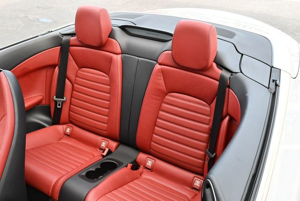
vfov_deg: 36.9
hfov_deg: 53.1
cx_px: 150
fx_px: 300
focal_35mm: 36
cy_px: 100
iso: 400
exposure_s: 1/250
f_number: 5.6
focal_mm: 18
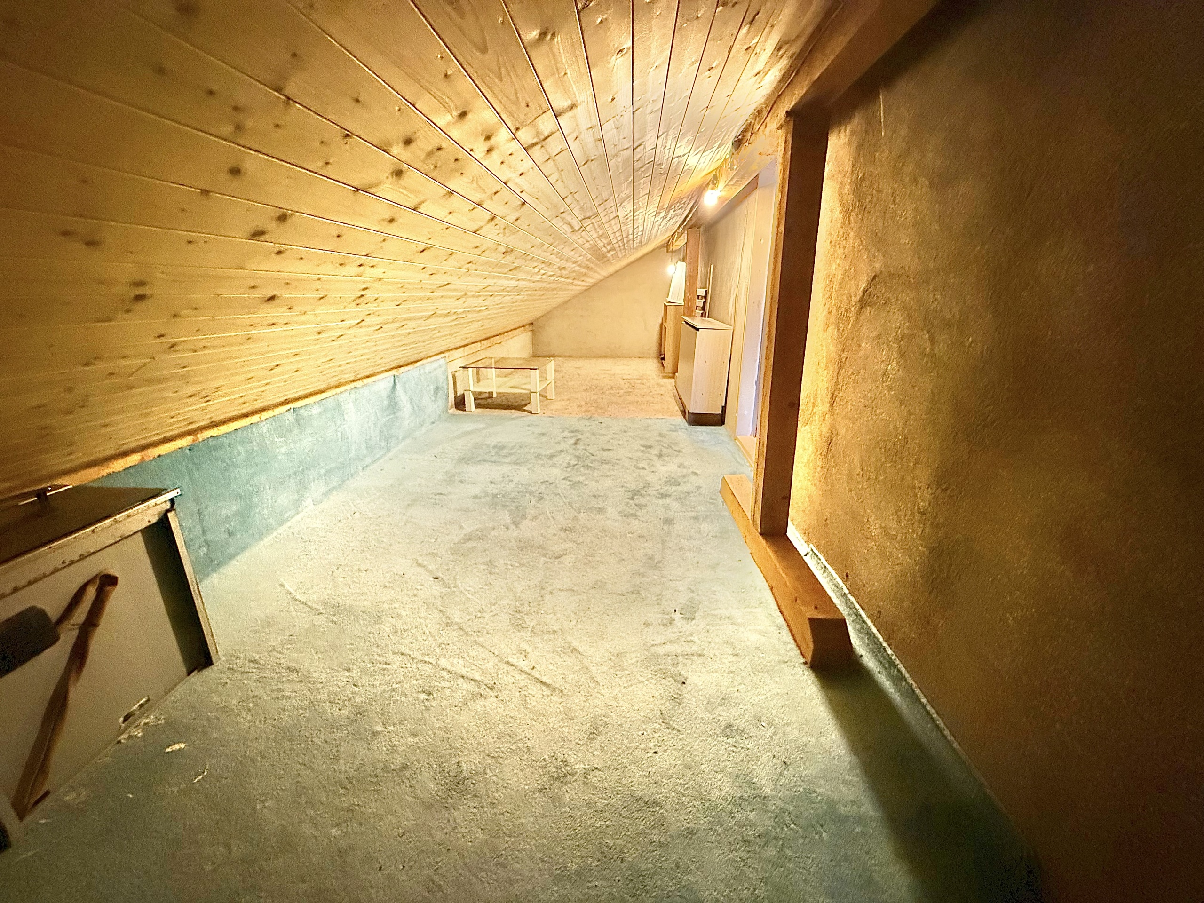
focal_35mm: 14
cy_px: 452
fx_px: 487
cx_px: 602
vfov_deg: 85.7
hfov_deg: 102.1
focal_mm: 2.22
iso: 1000
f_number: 2.2
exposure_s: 1/50
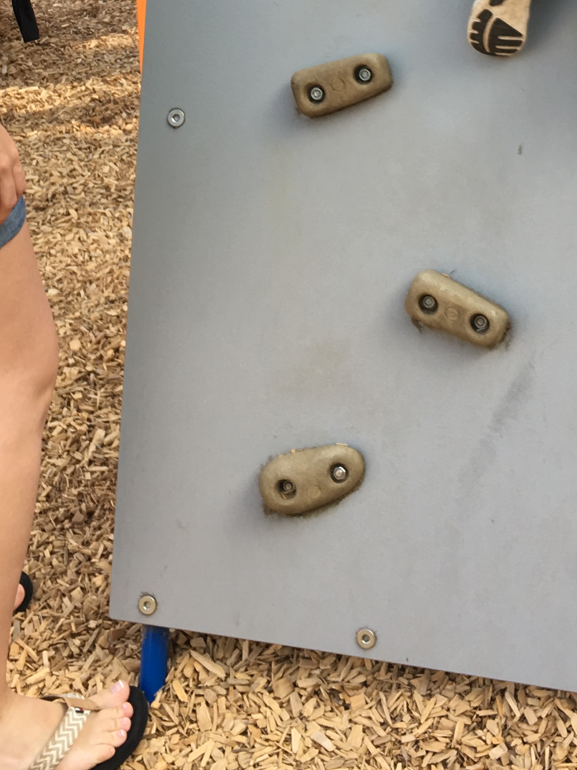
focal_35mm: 68
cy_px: -37
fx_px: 1511
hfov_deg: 21.6
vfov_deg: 26.7
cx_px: 285
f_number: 2.2
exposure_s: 1/126
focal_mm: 4.15
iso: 25
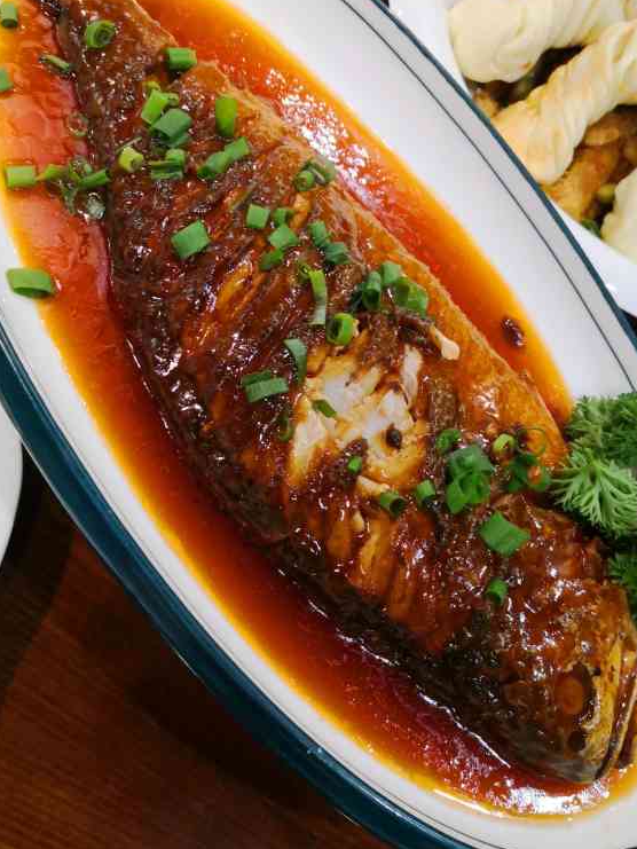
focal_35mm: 34
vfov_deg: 53.8
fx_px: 834
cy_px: 378
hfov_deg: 41.8
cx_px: 323
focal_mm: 3.95
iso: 250
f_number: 1.6
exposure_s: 1/100
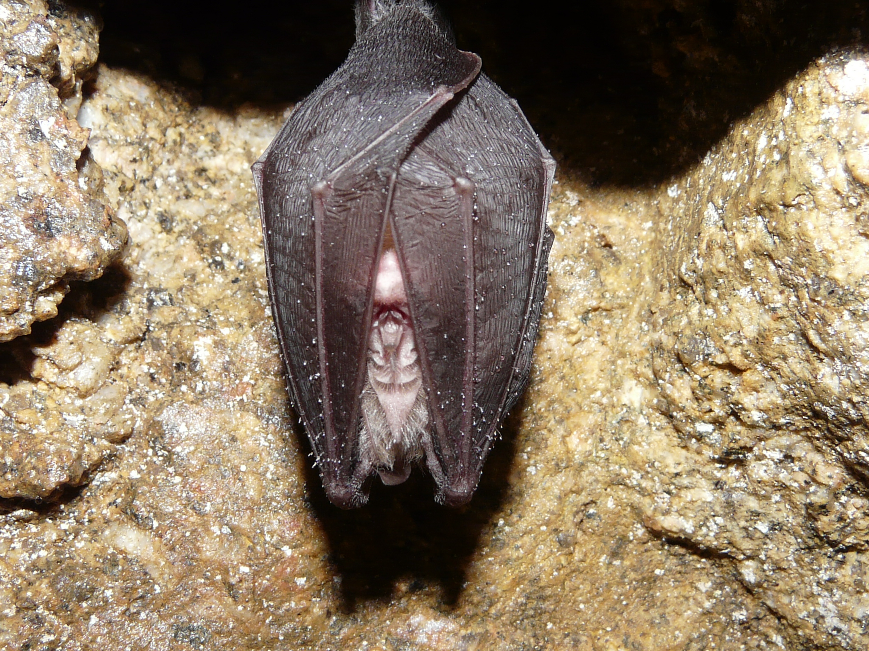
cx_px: 434
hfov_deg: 39.7
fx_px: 1205
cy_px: 326
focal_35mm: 48
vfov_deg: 30.3
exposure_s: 1/30
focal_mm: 4.9
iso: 100
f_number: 4
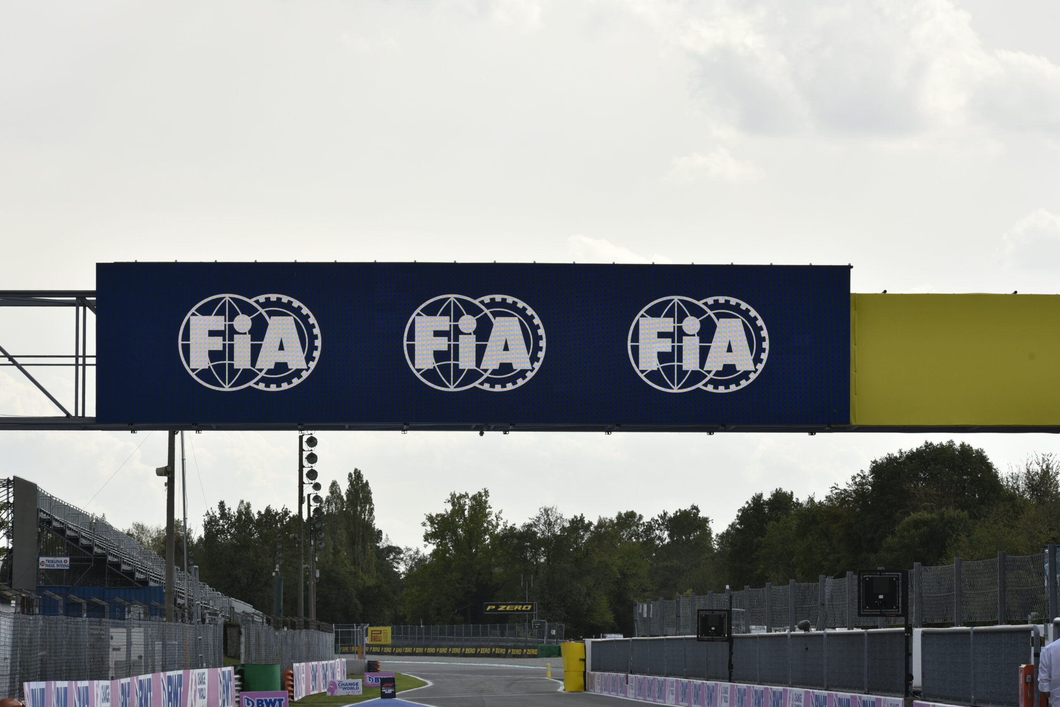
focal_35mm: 122
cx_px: 530
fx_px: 3592
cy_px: 354
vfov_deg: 11.2
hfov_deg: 16.8
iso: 500
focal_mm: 122
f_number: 14
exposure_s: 1/640
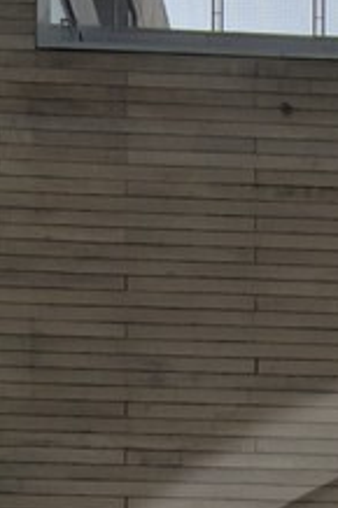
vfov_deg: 13.1
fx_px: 1862
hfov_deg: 9.8
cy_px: 1067
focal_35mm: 132
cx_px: 601
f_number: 9
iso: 100
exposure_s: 1/125
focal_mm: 12
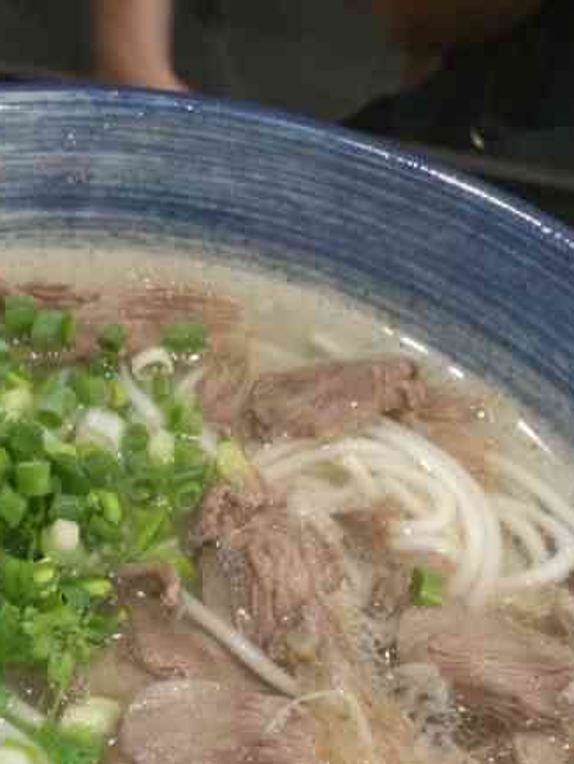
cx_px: 86
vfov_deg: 30.6
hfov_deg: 24.7
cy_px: 779
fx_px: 1281
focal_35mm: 58
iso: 400
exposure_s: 1/25
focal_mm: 4.04
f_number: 2
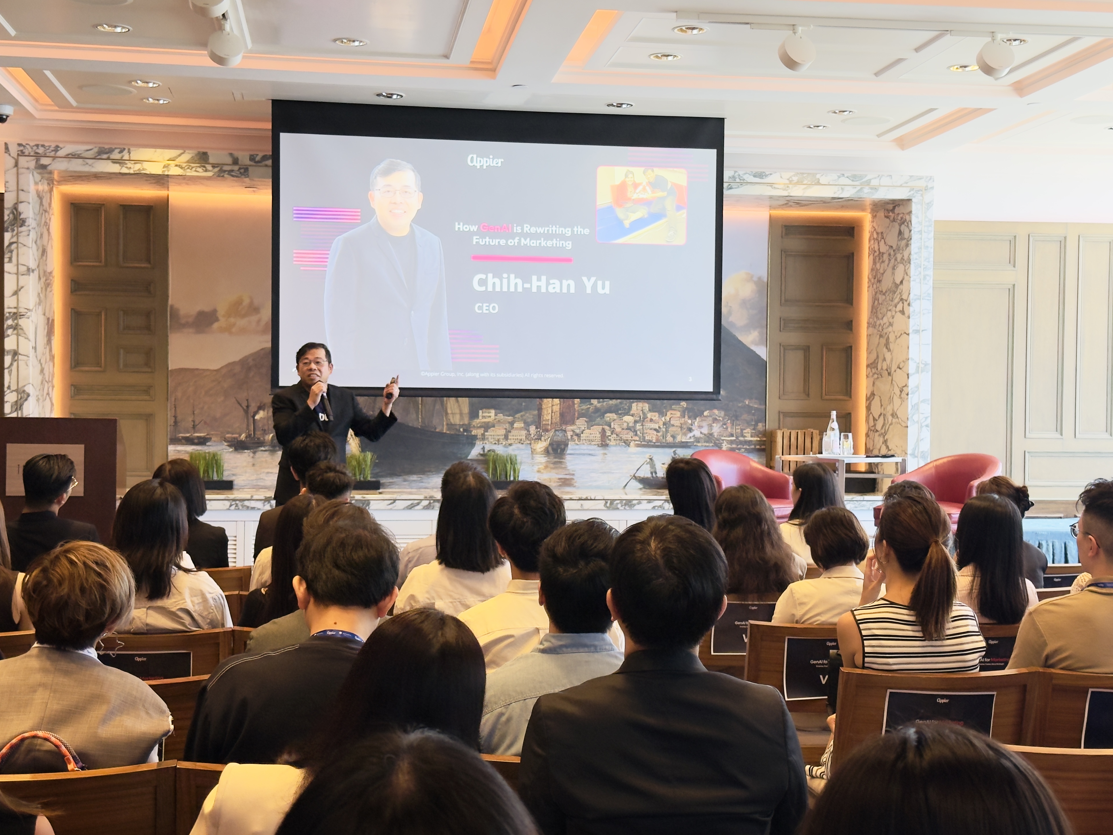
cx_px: 569
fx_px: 1608
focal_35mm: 50
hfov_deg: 38.2
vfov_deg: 29.1
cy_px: 420
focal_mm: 6.76
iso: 100
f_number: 1.78
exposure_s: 1/123
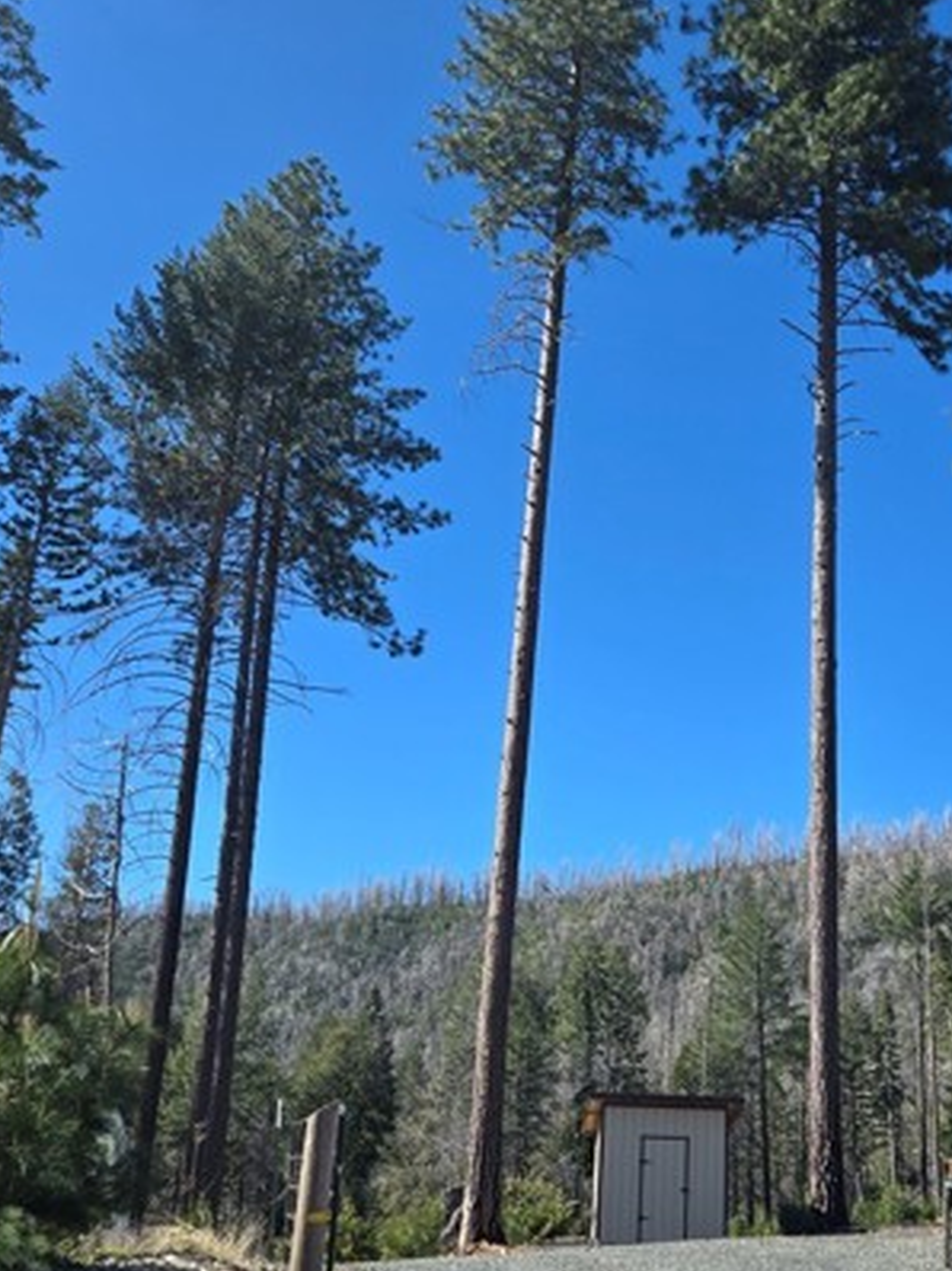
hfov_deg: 38.0
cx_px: 674
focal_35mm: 37
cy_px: 632
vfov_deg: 50.2
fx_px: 1358
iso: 25
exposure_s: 1/1361
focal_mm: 5.4
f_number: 1.8
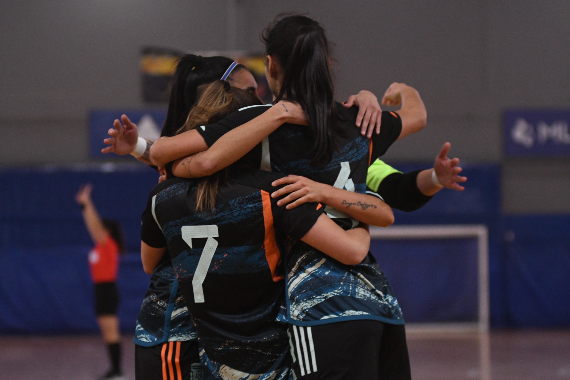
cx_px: 285
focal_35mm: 120
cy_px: 190
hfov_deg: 17.1
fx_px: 1900
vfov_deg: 11.4
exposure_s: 1/500
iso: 4000
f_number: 2.8
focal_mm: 80
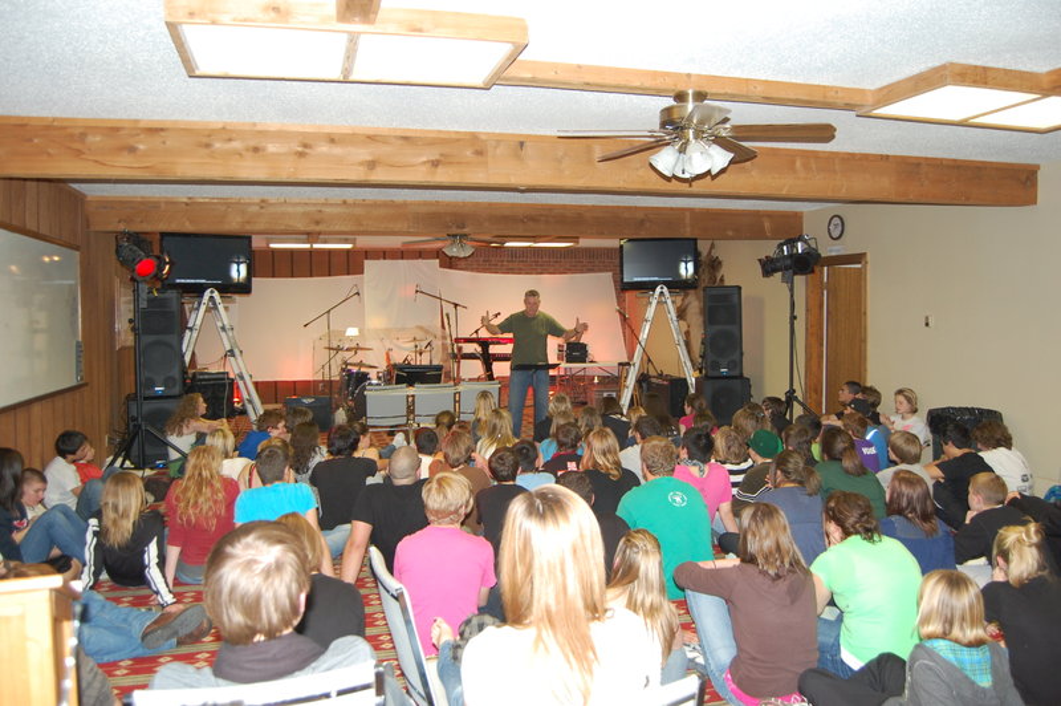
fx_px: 795
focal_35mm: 27
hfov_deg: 67.4
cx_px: 530
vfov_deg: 47.9
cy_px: 353
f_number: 4
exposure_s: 1/60
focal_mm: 18
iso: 500
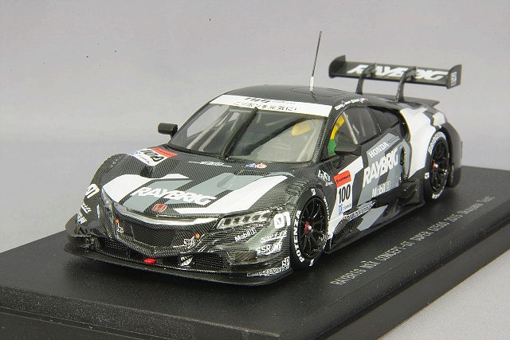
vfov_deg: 12.2
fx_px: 1587
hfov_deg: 18.3
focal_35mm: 112
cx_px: 255
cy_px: 170
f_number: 32
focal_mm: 75
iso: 400
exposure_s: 1
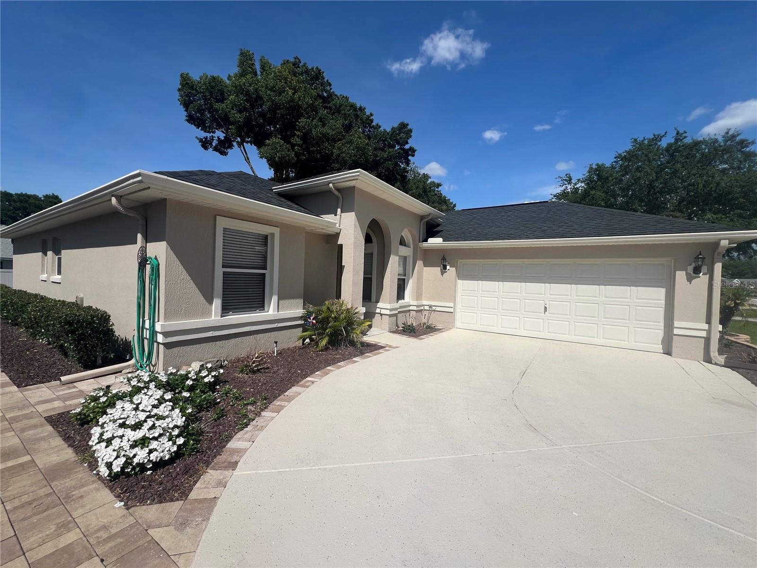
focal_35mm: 13
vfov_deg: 89.9
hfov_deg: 106.2
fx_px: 284
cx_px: 378
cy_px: 284
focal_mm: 1.57
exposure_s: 1/3425
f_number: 1.8
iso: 32
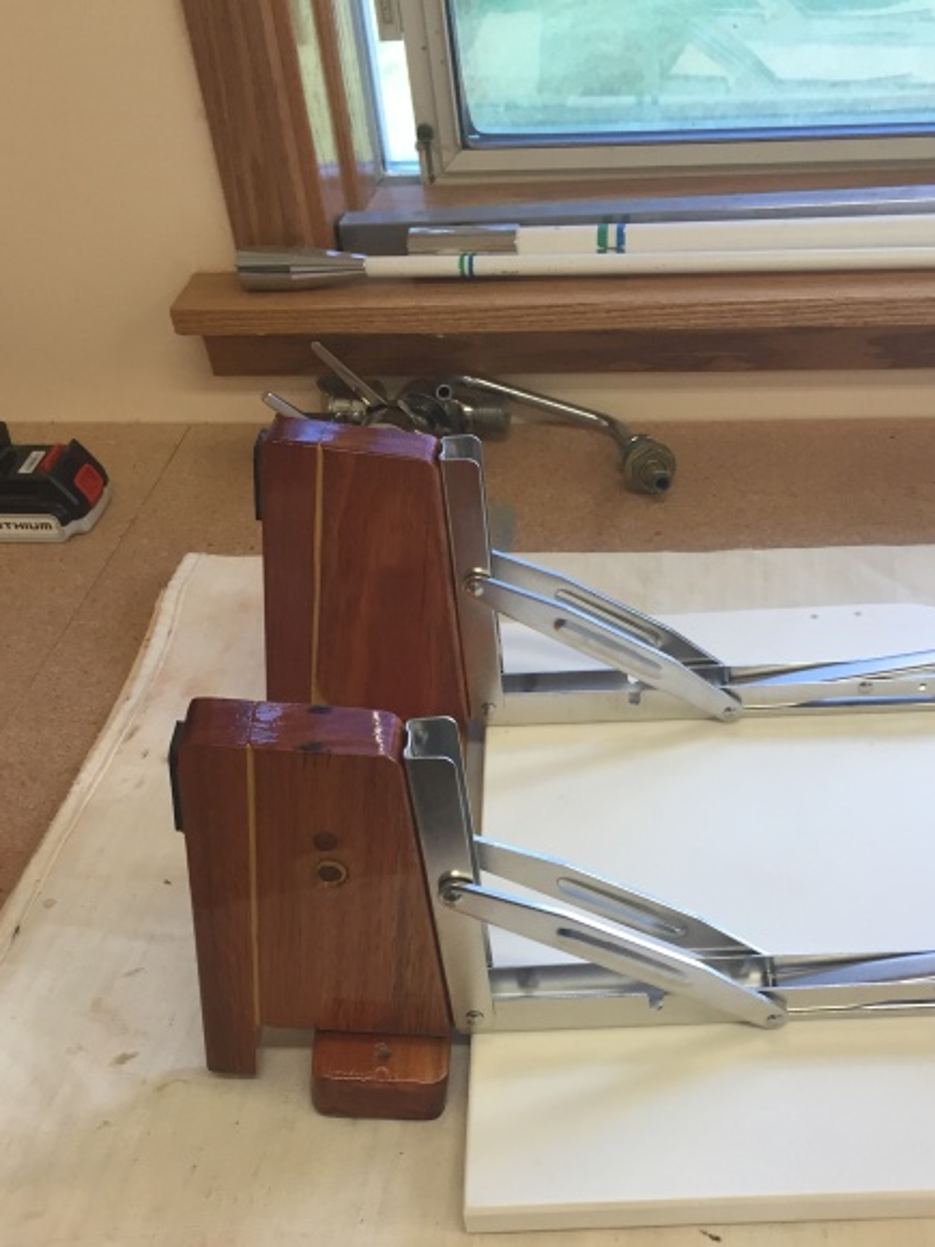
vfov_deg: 46.0
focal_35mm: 40
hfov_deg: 35.9
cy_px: 843
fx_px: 1441
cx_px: 552
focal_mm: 4.15
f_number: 2.2
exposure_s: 1/40
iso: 40
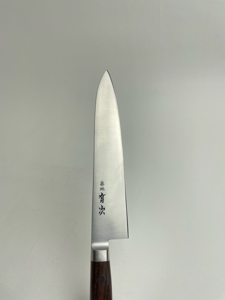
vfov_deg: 67.3
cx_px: 112
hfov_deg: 53.1
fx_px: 225
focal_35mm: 26
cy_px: 150
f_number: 1.6
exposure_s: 1/456
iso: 32
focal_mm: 4.2
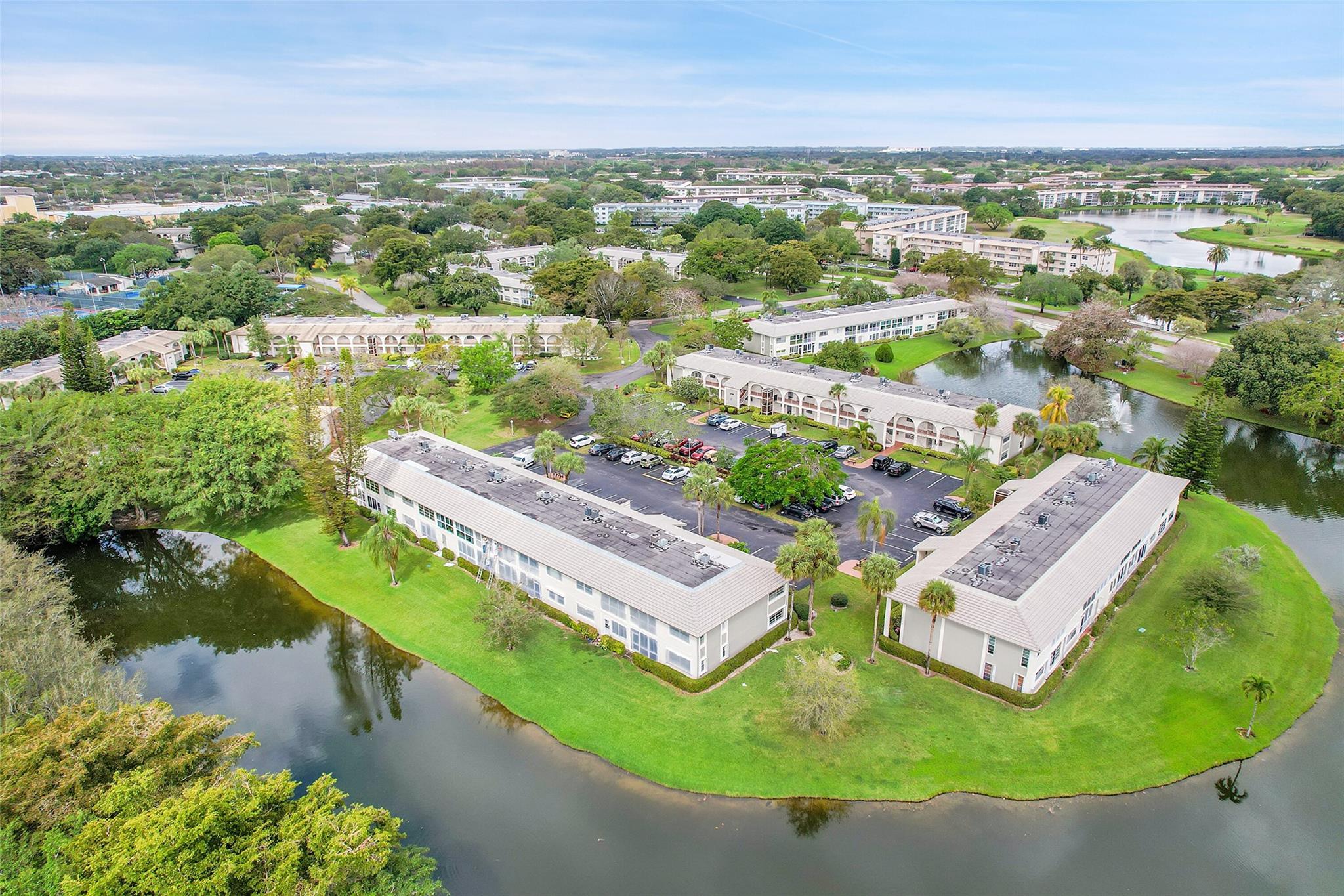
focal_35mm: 22
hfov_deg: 78.6
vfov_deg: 57.2
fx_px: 821
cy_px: 448
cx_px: 672
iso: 100
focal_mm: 8.38
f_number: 2.8
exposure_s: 1/1250
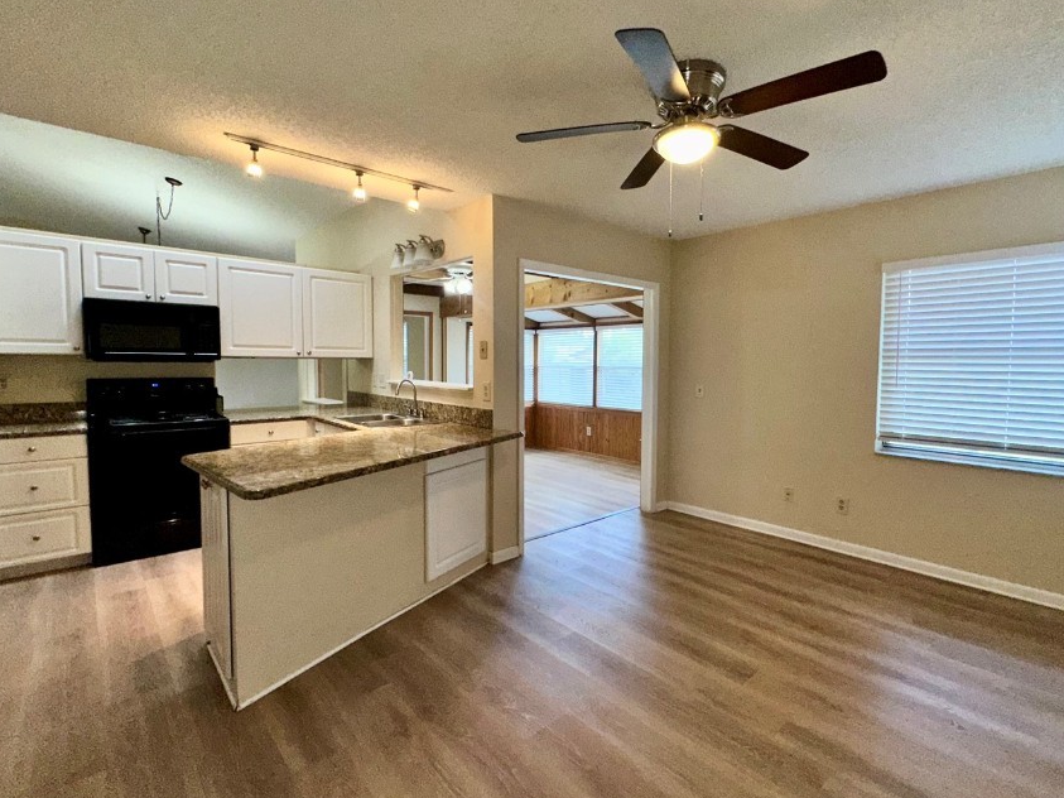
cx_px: 559
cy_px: 390
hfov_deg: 91.0
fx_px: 522
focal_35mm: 17
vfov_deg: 74.7
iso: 64
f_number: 2.2
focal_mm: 2.22
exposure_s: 1/122
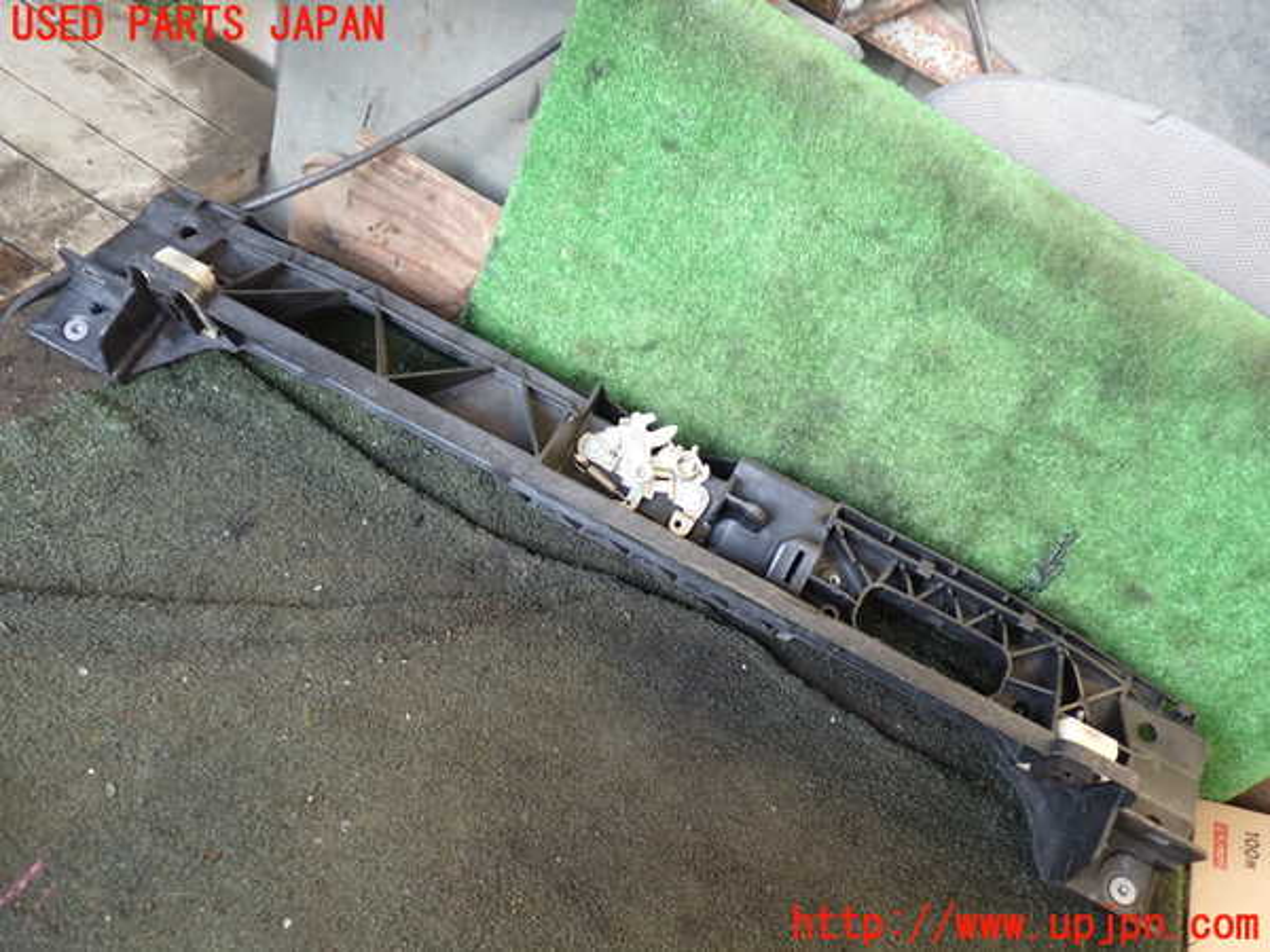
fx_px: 1101
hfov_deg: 60.0
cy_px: 476
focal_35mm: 30
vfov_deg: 46.8
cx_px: 635
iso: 125
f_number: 2.3
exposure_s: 1/60
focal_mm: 5.4
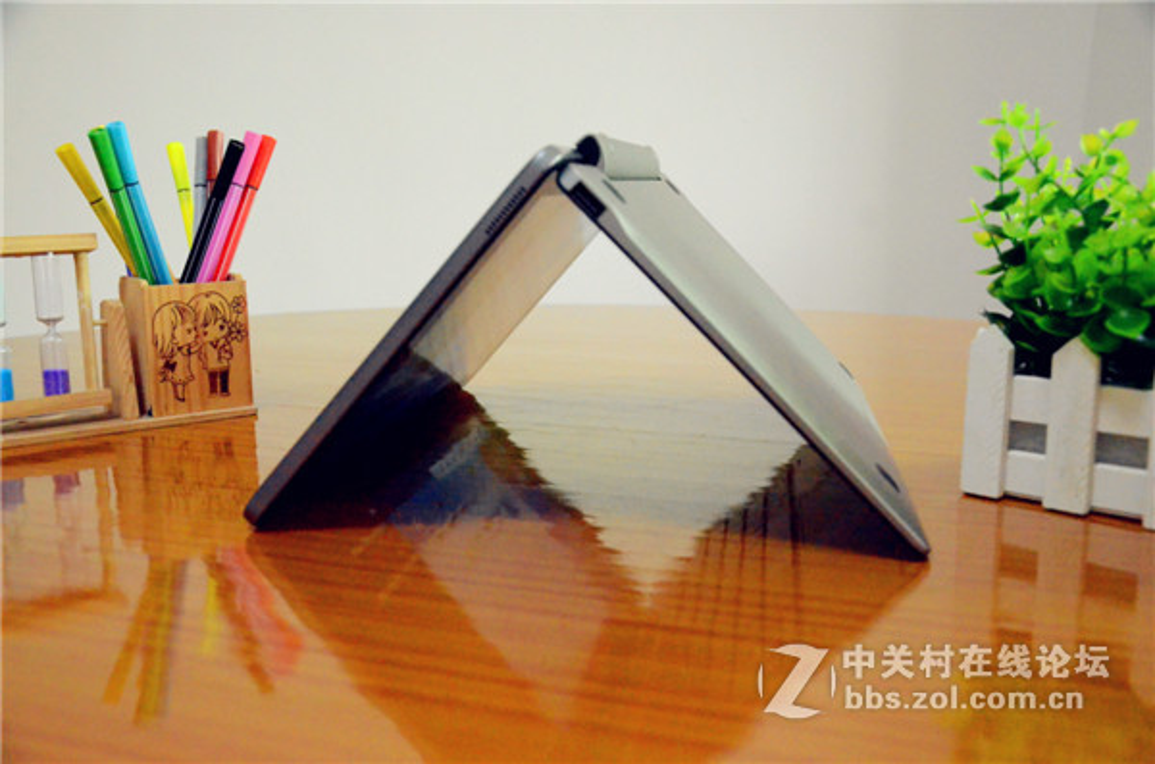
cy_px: 382
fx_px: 1152
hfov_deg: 53.2
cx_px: 578
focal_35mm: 36
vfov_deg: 36.7
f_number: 5.6
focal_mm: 24
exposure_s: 1/125
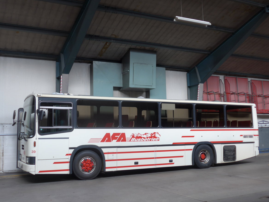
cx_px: 135
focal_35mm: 42
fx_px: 326
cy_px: 102
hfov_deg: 44.8
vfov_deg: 34.4
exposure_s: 1/80
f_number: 2.6
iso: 80
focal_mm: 8.4
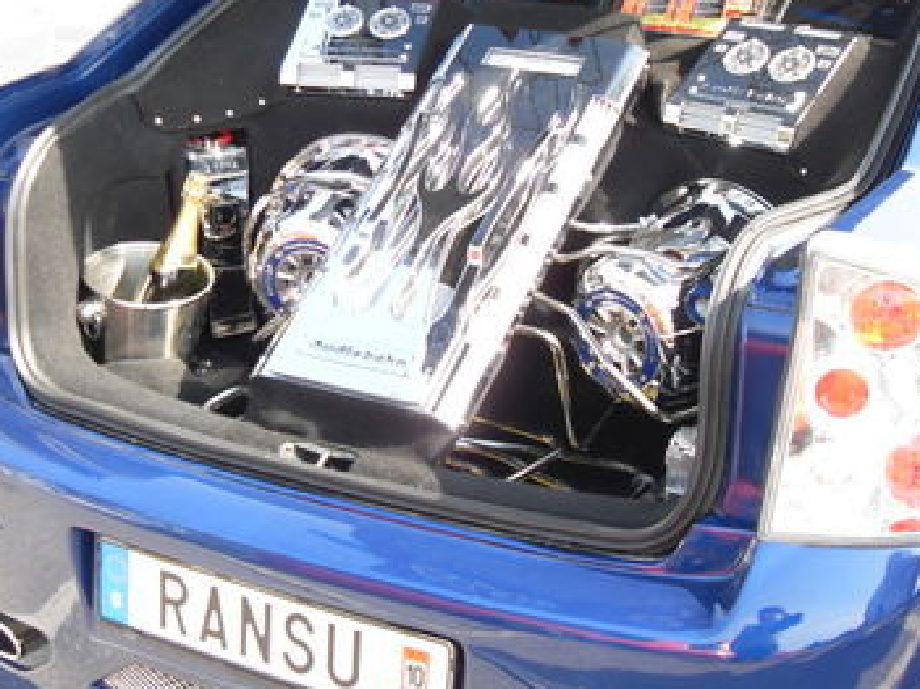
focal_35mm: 62
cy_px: 233
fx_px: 1647
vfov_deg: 23.5
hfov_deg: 31.1
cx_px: 537
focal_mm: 6.3
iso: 80
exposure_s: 1/125
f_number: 2.8
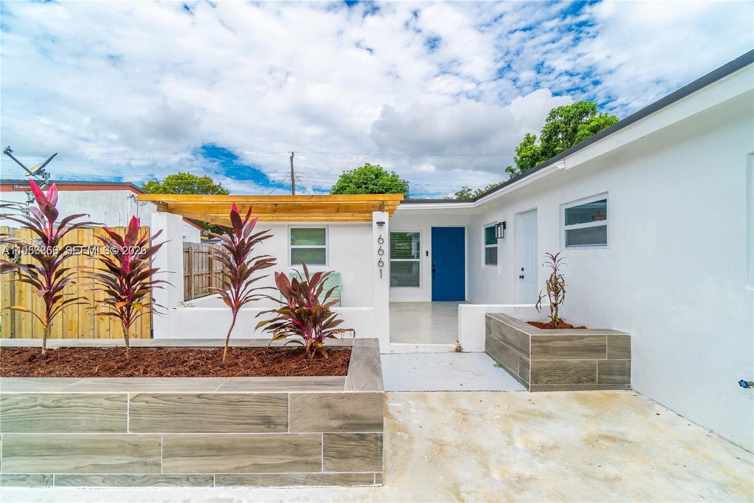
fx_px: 314
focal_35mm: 15
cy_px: 252
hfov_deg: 100.4
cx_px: 377
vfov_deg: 77.3
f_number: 8
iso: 100
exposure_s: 1/320
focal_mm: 10
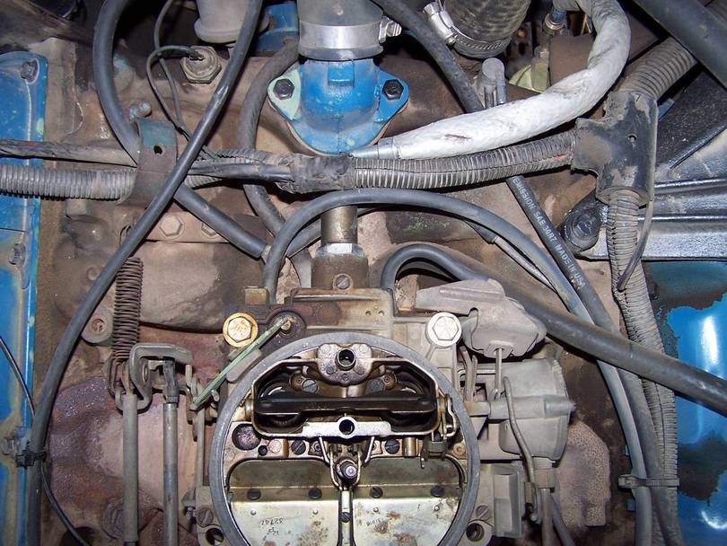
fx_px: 798
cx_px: 364
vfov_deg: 37.7
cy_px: 273
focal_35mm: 38
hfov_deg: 49.0
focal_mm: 6.3
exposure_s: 1/60
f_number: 2.8
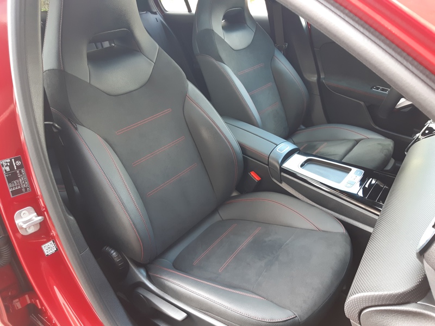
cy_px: 163
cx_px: 218
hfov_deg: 67.3
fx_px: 327
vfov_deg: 53.1
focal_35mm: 26
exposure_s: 1/50
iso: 100
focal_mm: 3.92
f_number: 1.7
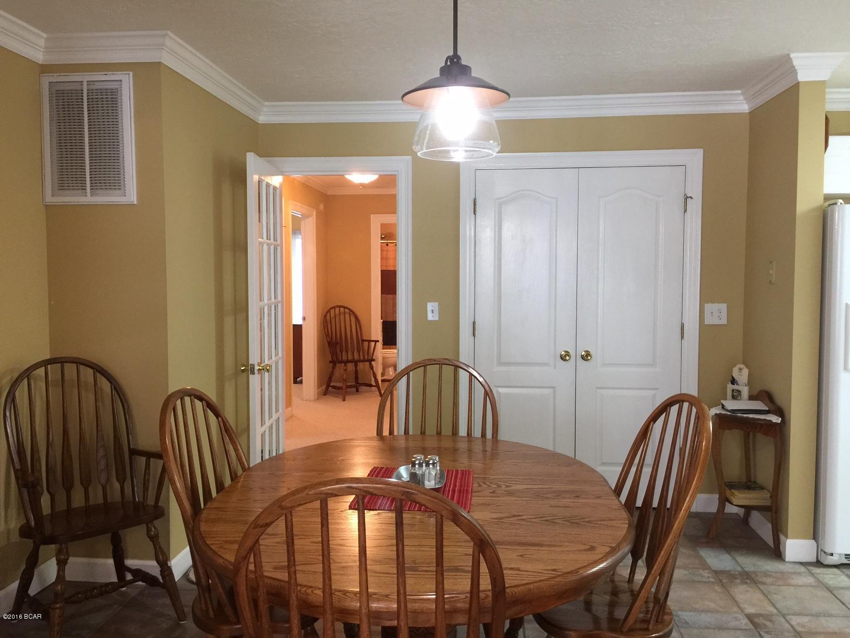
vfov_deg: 48.2
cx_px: 425
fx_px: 712
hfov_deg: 61.7
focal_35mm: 29
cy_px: 319
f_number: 2.2
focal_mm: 4.15
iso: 80
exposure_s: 1/15
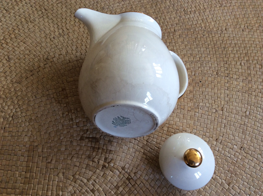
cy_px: 98
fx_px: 243
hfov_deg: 56.9
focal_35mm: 32
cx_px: 132
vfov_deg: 44.1
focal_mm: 3.3
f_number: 2.4
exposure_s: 1/25
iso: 50
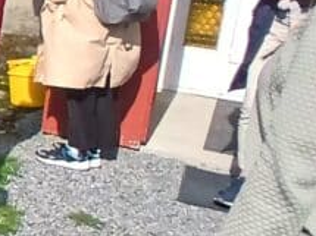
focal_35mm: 81
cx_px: -337
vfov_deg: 18.1
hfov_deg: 17.0
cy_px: 75
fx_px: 739
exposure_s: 1/1199
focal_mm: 1.4
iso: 50
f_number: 2.2
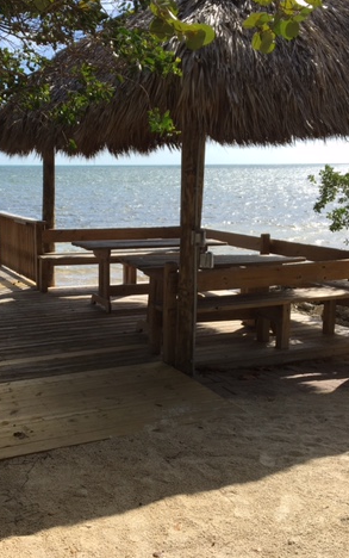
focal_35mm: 42
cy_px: 283
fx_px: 638
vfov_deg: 47.2
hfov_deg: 30.3
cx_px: 106
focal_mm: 4.15
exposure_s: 1/1637
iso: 25
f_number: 2.2
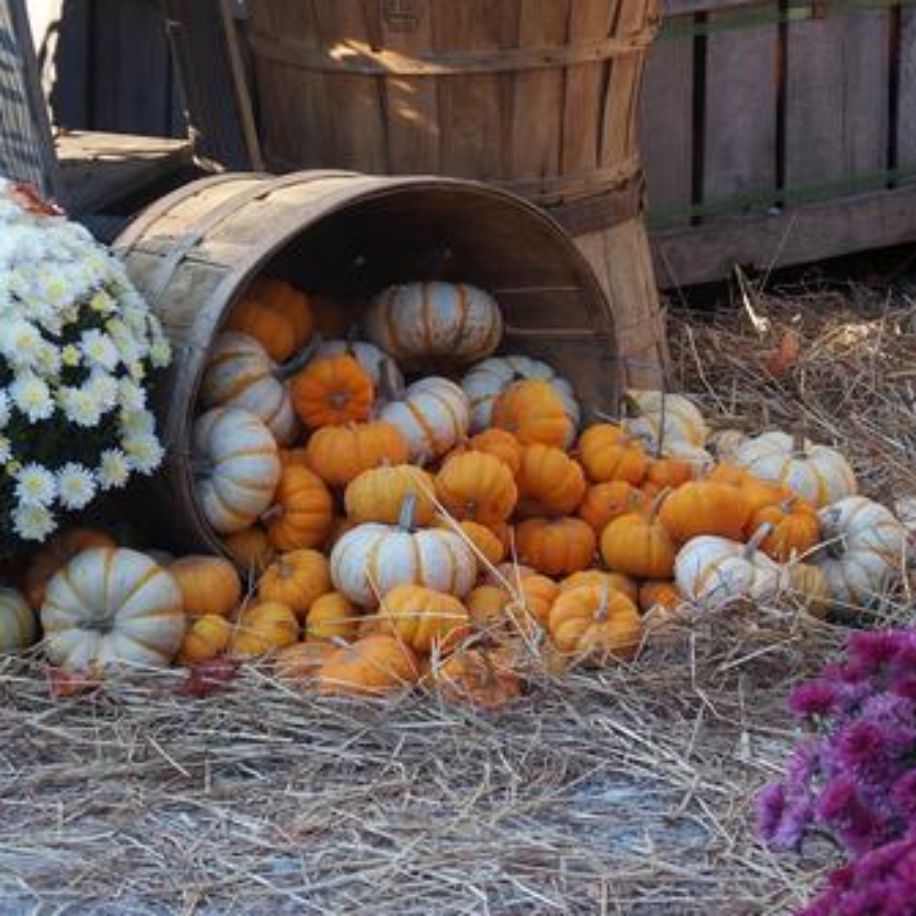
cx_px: 347
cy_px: 459
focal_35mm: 178
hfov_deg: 9.8
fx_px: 5329
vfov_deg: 9.8
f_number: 2.8
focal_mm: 31.8
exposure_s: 1/250
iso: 125
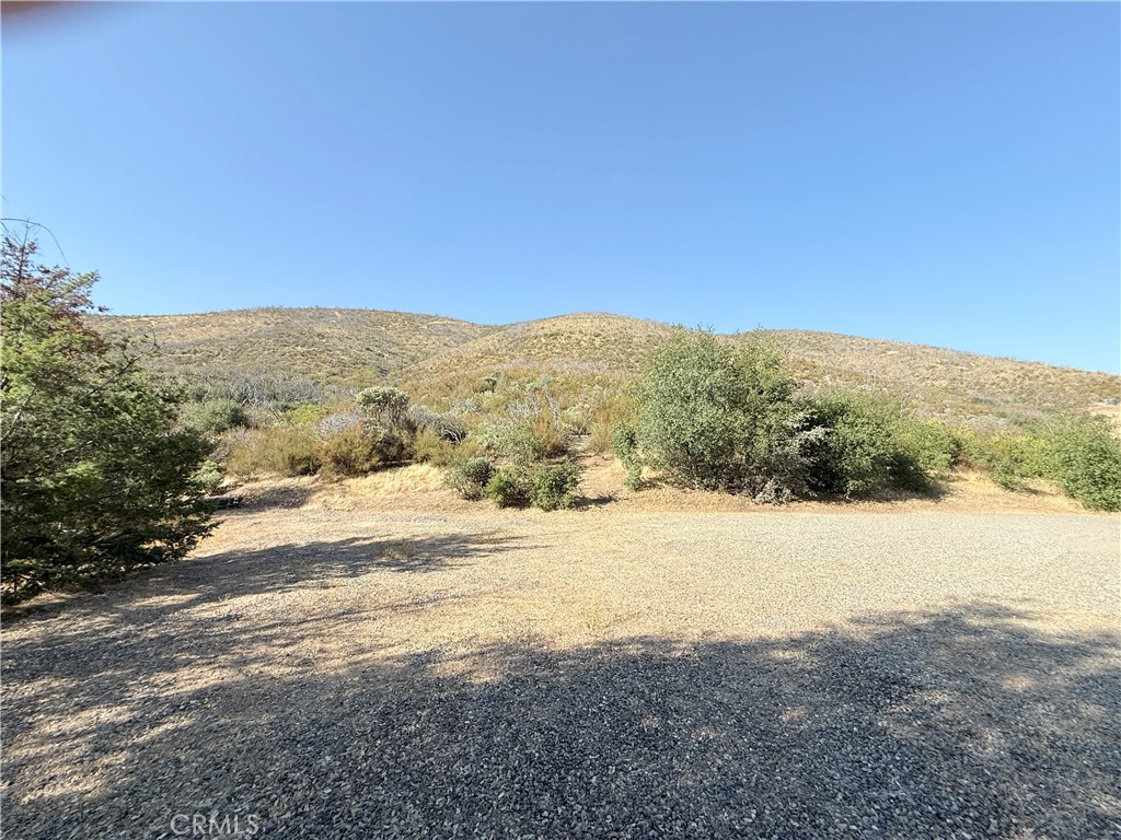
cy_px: 420
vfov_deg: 85.7
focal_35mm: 14
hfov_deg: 102.1
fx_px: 453
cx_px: 560
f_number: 2.2
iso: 50
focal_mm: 2.22
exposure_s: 1/1399
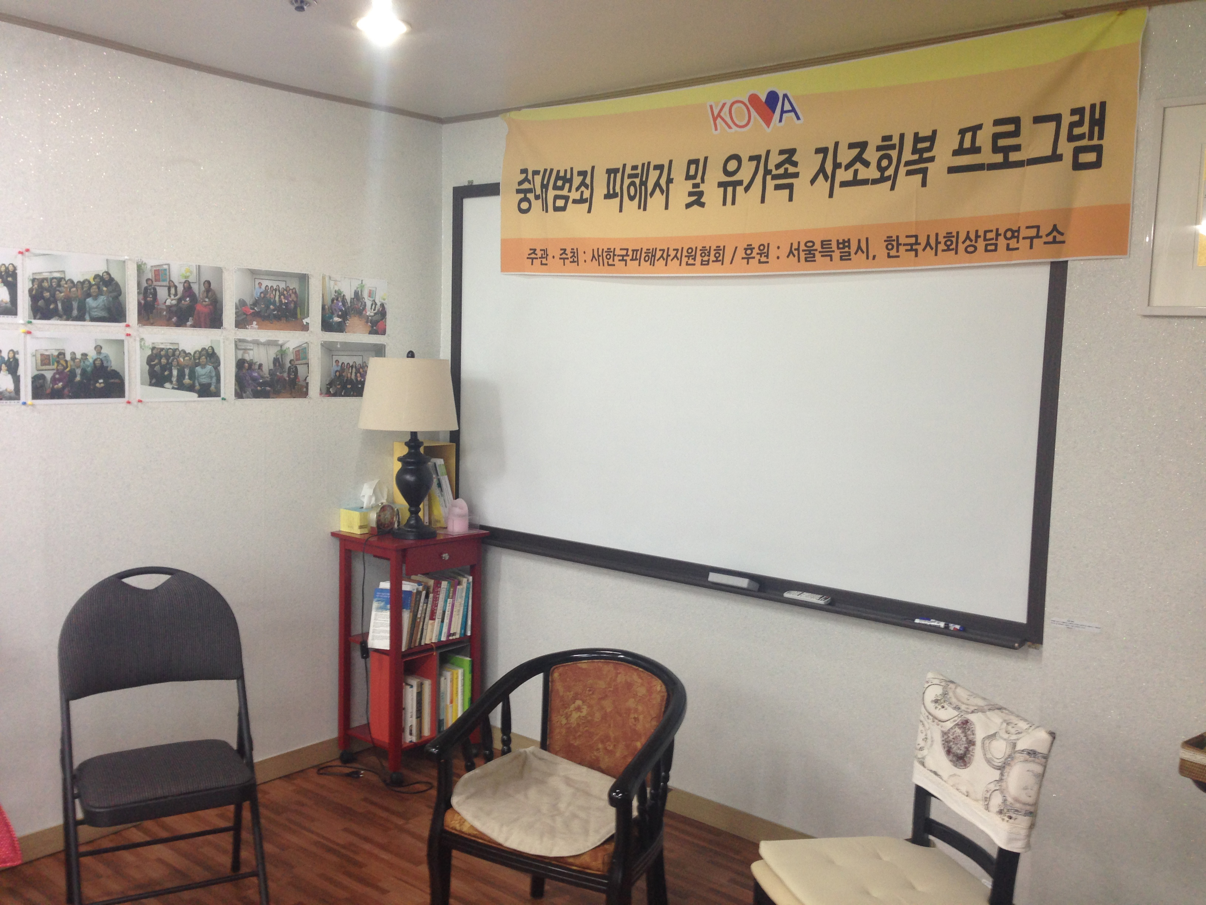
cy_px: 452
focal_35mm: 33
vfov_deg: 42.9
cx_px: 603
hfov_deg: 55.4
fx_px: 1150
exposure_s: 1/20
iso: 80
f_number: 2.4
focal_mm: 4.12
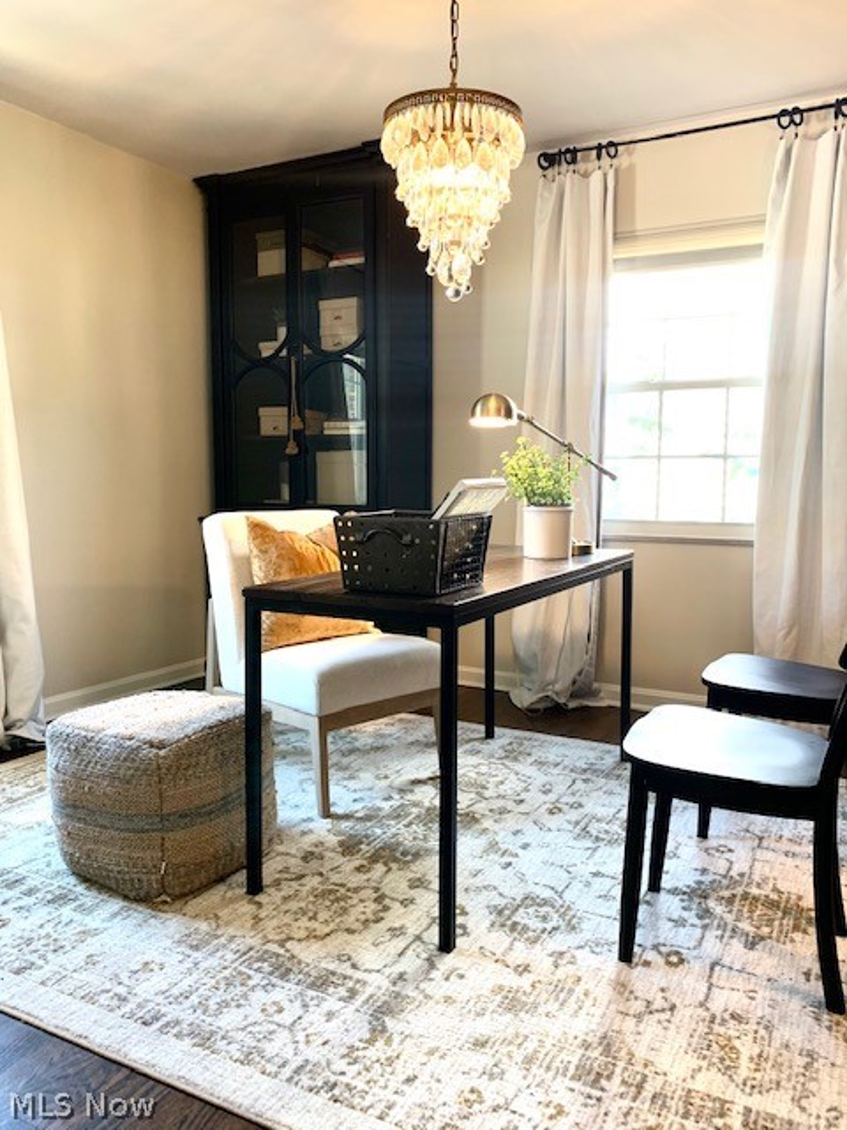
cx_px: 424
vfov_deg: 67.3
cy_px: 565
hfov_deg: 53.1
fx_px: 848
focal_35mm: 26
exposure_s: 1/60
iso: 125
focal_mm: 4.25
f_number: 1.8
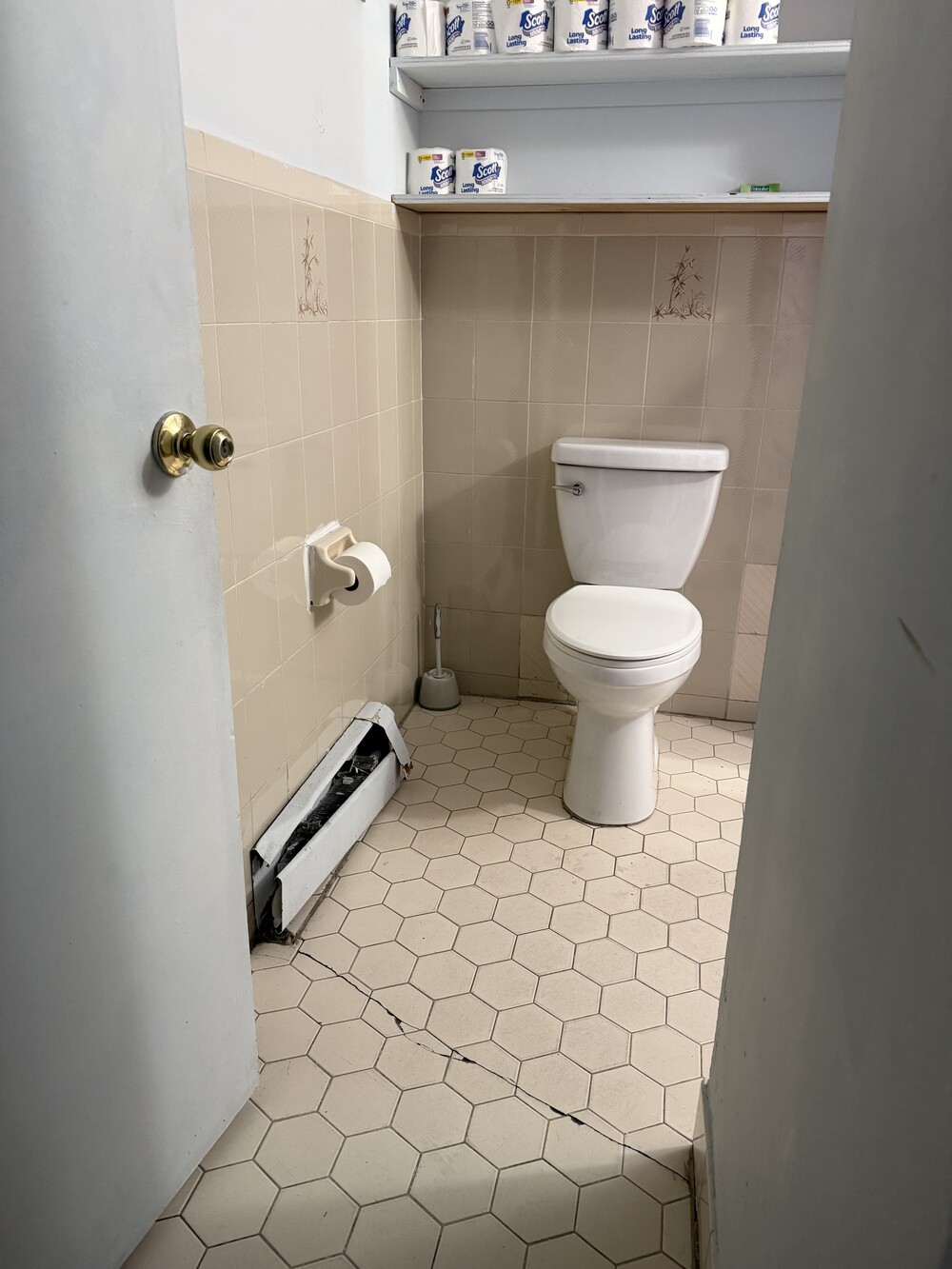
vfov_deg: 71.6
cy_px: 634
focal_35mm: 24
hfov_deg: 56.8
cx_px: 476
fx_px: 880
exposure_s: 1/60
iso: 400
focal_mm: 6.76
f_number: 1.78
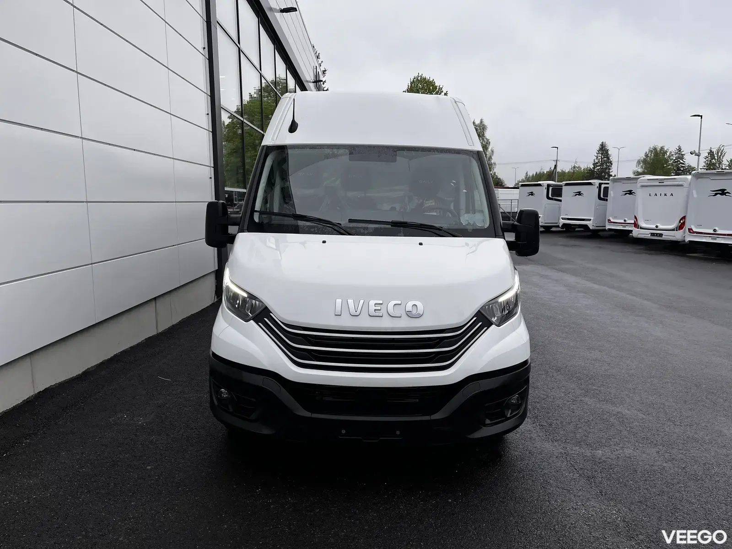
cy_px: 274
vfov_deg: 53.1
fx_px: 550
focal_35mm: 26
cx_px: 366
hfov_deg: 67.3
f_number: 1.6
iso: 50
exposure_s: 1/732
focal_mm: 5.1
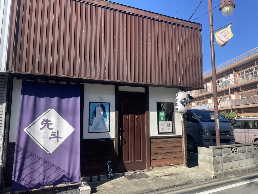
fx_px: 194
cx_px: 129
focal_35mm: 26
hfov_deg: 67.3
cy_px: 97
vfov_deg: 53.1
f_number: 1.6
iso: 32
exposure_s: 1/1642
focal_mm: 4.2
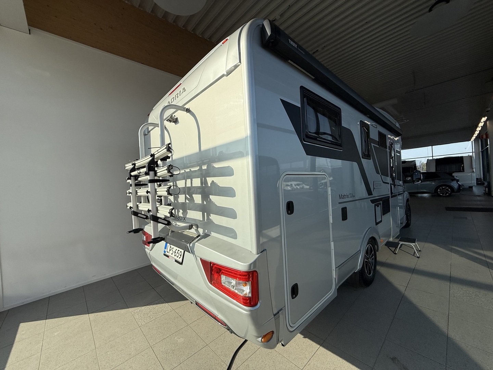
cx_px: 246
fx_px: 199
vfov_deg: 85.7
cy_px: 185
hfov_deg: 102.1
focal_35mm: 14
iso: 50
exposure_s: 1/2410
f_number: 2.2
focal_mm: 2.22
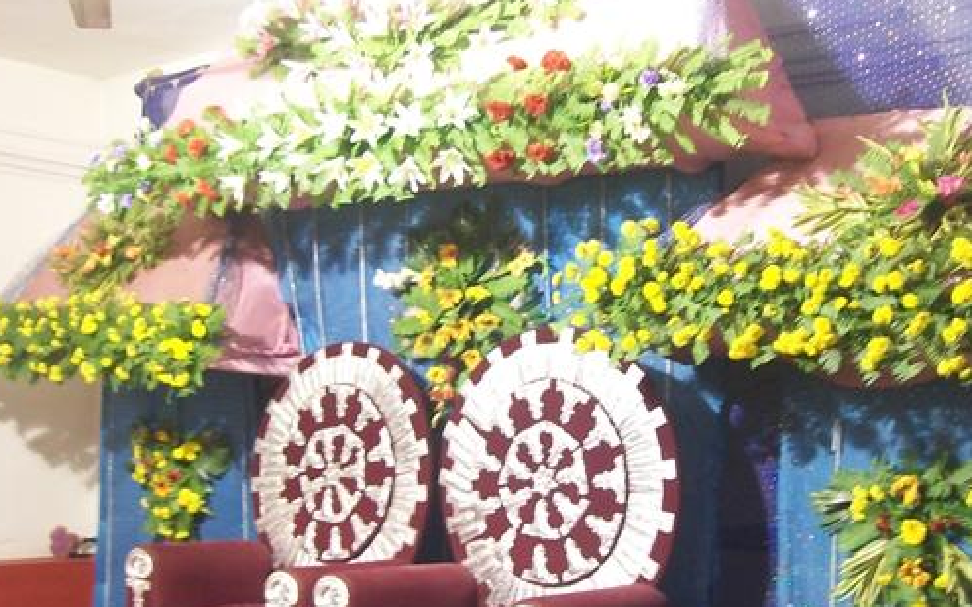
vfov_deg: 23.9
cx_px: 536
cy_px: 378
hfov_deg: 37.5
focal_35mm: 54
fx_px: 1430
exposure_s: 1/15
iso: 160
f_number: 2.7
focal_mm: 6
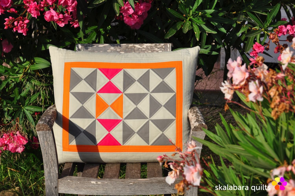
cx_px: 148
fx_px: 957
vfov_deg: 11.7
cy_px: 98
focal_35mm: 117
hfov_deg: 17.5
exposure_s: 1/320
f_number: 9
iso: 200
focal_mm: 78
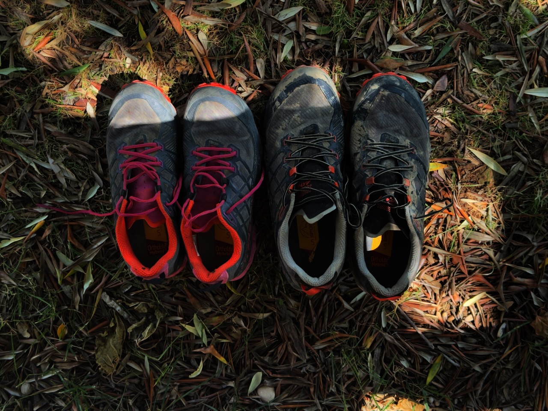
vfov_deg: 30.3
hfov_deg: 39.7
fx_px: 760
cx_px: 274
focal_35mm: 48
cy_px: 206
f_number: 1.78
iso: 64
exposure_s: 1/180
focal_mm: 6.76
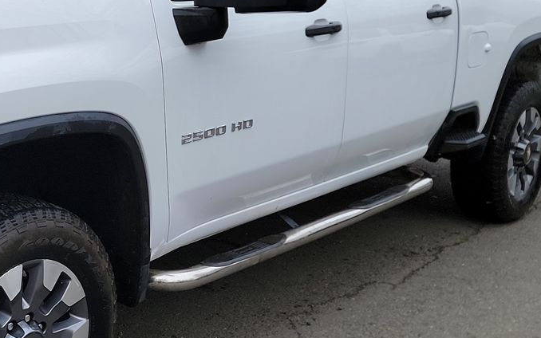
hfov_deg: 31.6
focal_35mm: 60
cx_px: 9
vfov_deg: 21.6
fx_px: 885
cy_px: 120
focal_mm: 6.7
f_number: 1.8
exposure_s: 1/119
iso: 63
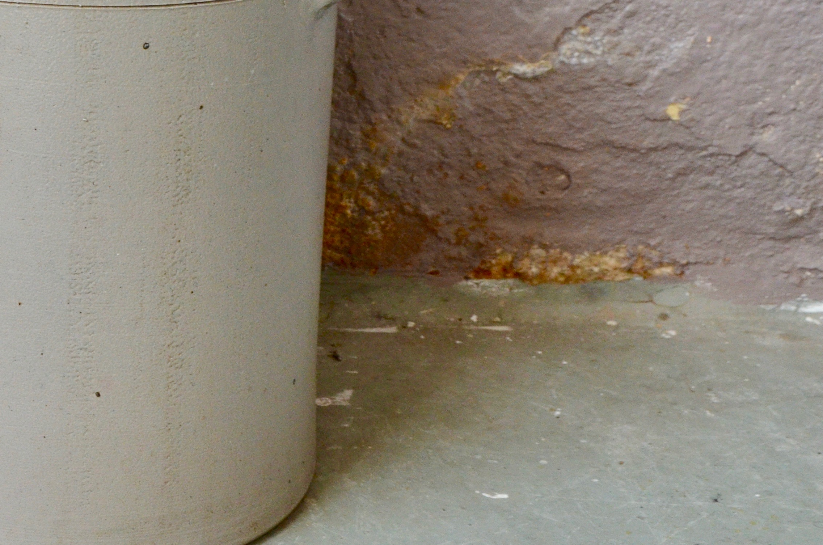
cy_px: 97
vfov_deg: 17.3
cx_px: 29
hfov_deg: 25.0
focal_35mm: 78
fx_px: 1779
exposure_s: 1/125
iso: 1250
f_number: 5.6
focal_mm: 24
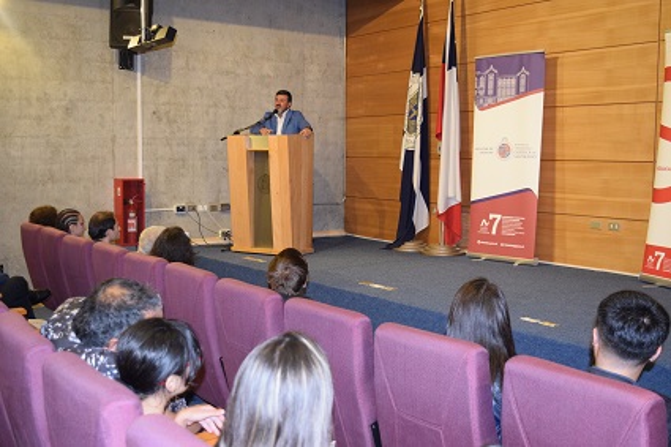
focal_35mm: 40
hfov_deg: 47.9
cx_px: 336
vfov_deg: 33.0
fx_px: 755
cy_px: 224
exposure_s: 1/60
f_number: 4
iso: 1800
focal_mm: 27
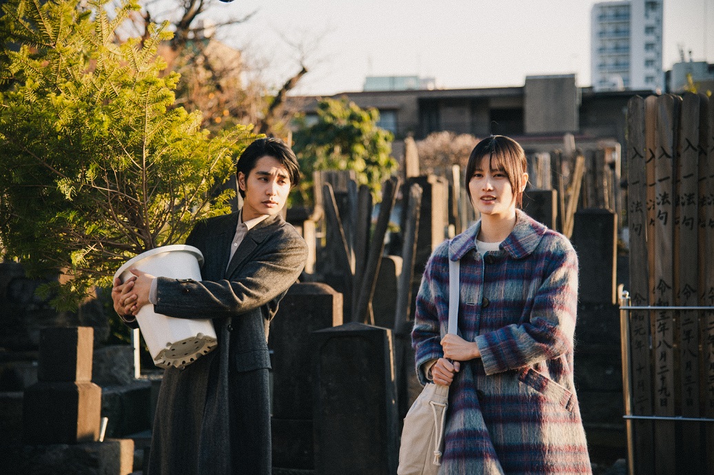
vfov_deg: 16.0
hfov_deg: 23.9
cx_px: 357
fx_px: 1684
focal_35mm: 85
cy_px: 238
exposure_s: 1/250
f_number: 4
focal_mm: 85
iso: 100
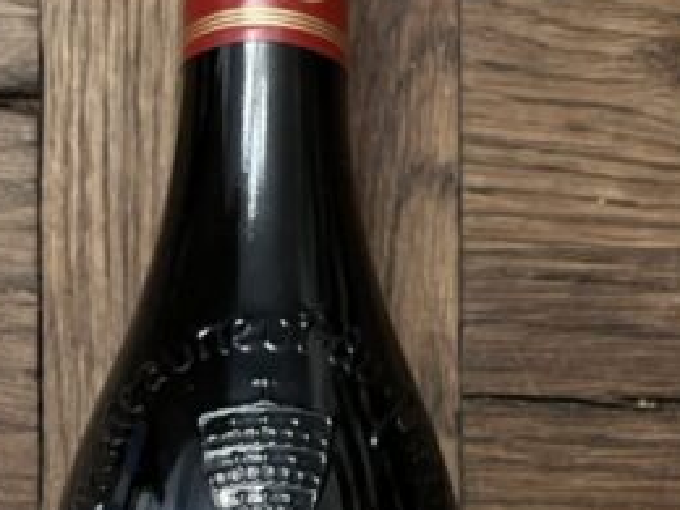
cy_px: 633
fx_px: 1572
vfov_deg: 17.5
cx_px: 246
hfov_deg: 24.3
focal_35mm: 80
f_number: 1.6
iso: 500
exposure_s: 1/60
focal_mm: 5.1
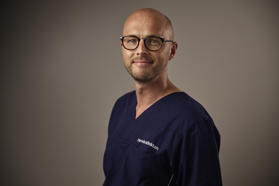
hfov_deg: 28.8
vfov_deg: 19.5
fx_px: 542
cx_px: 140
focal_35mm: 70
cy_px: 93
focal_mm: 70
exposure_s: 1/320
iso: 125
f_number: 2.8
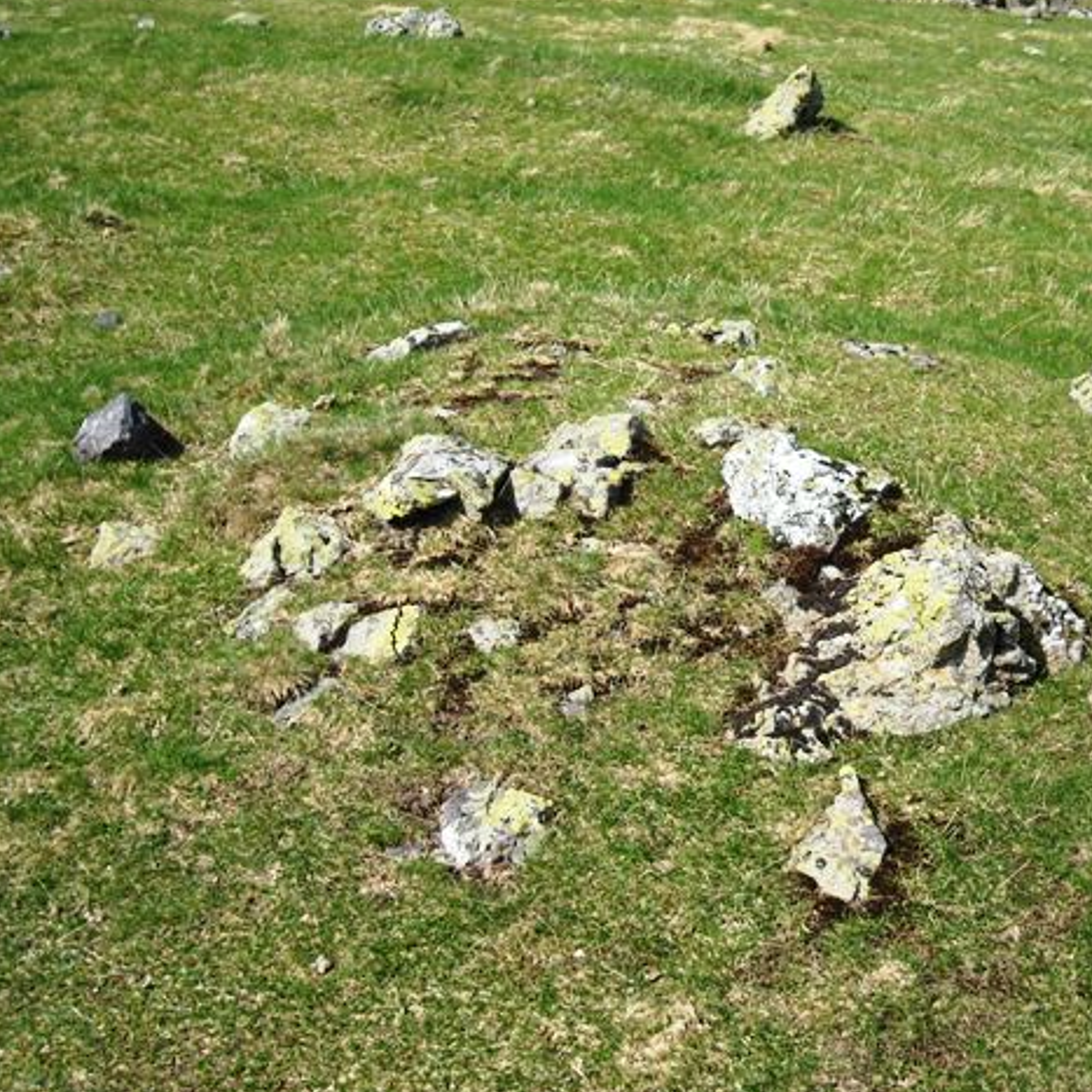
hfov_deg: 32.0
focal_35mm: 53
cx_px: 685
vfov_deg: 32.2
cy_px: 517
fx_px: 1892
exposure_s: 1/419
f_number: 5.6
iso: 64
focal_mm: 5.7
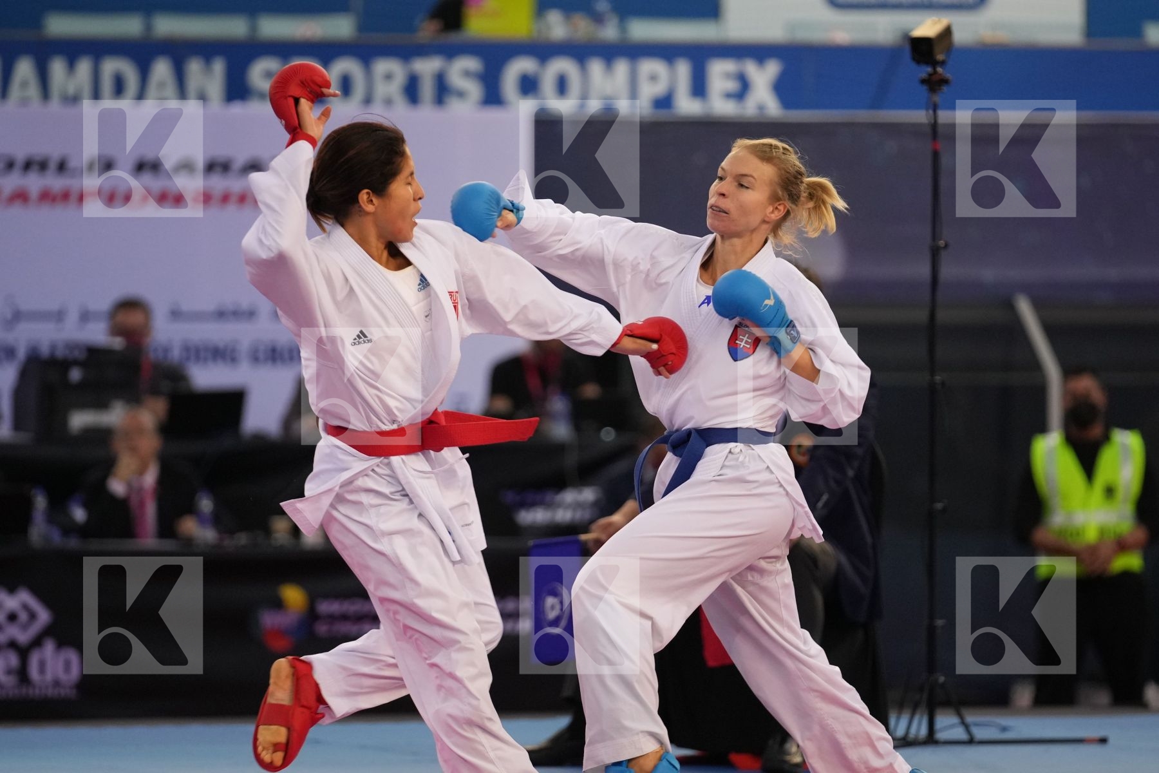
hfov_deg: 7.3
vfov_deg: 4.9
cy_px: 386
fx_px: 9110
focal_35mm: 283
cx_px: 580
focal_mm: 189
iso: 2000
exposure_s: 1/1000
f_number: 2.8
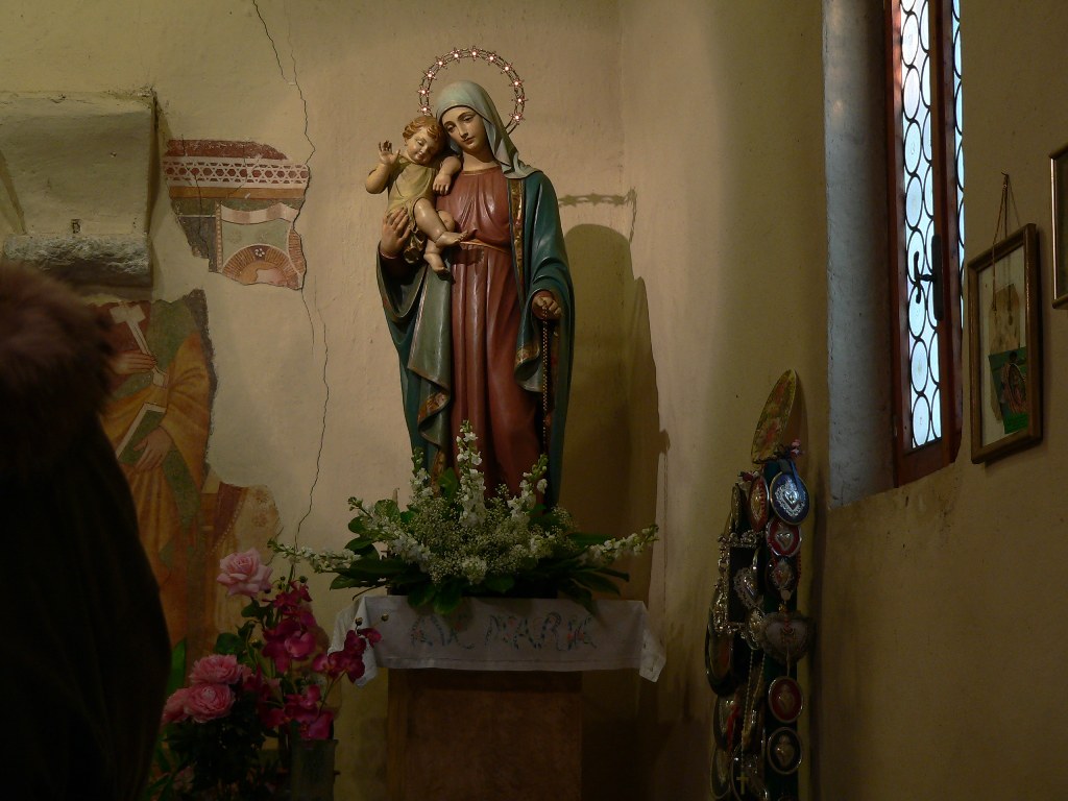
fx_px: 2684
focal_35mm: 87
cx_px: 534
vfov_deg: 17.0
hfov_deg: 22.5
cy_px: 400
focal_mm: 14.5
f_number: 2.8
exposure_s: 1/4
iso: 80
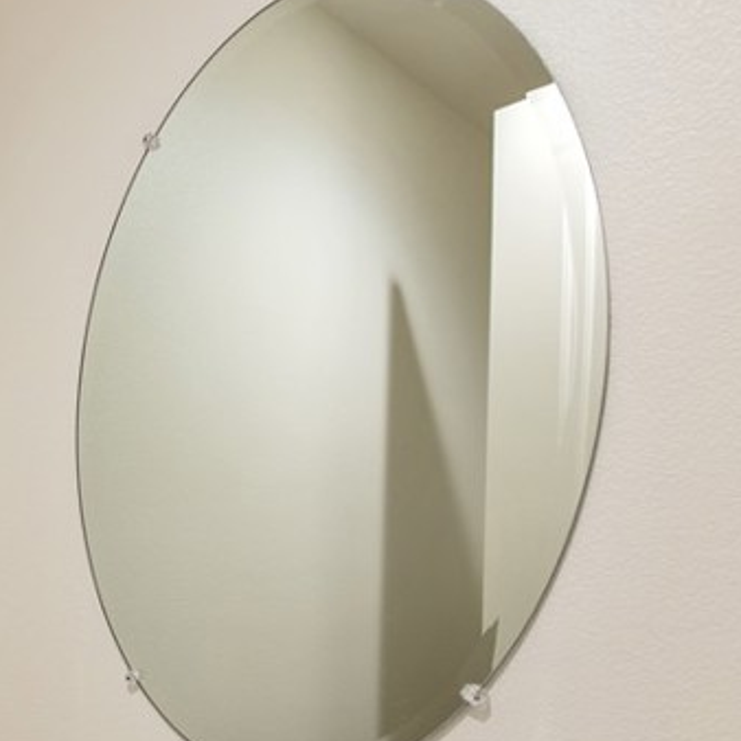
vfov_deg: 43.2
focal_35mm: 36
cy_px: 624
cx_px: -127
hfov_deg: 36.6
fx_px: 872
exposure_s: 1/60
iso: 400
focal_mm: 14
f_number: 4
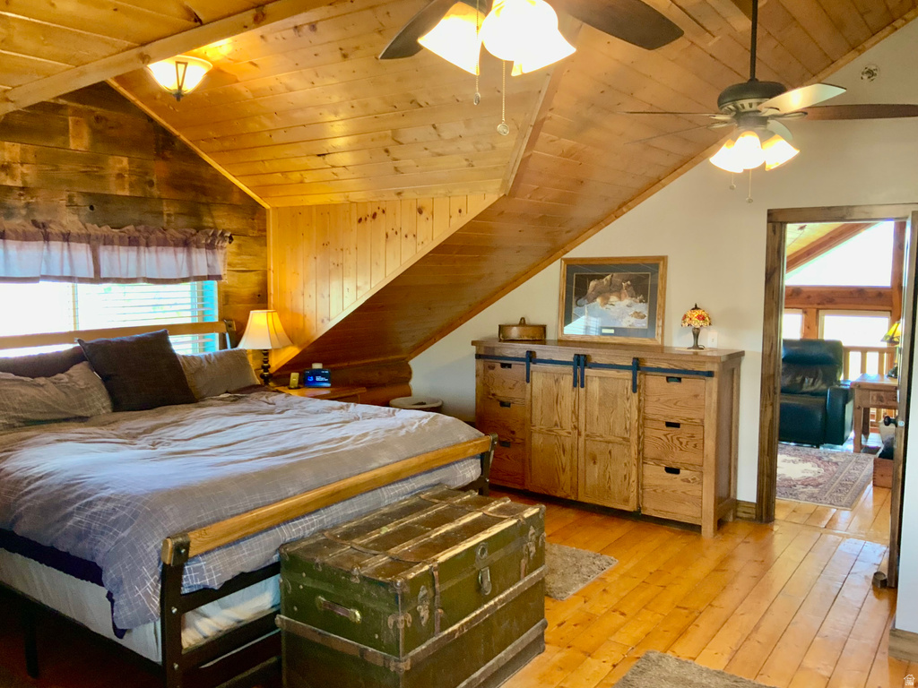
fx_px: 769
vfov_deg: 48.2
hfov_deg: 61.7
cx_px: 459
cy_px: 344
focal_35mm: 29
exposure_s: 1/60
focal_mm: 3
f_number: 1.8
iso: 200
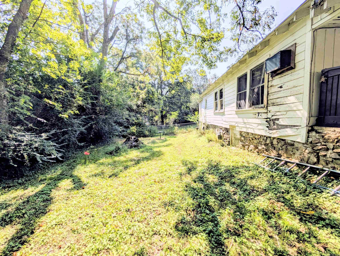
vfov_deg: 94.6
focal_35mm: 12
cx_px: 170
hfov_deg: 110.5
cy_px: 128
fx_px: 118
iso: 53
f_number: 1.7
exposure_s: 1/3906
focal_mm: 2.02
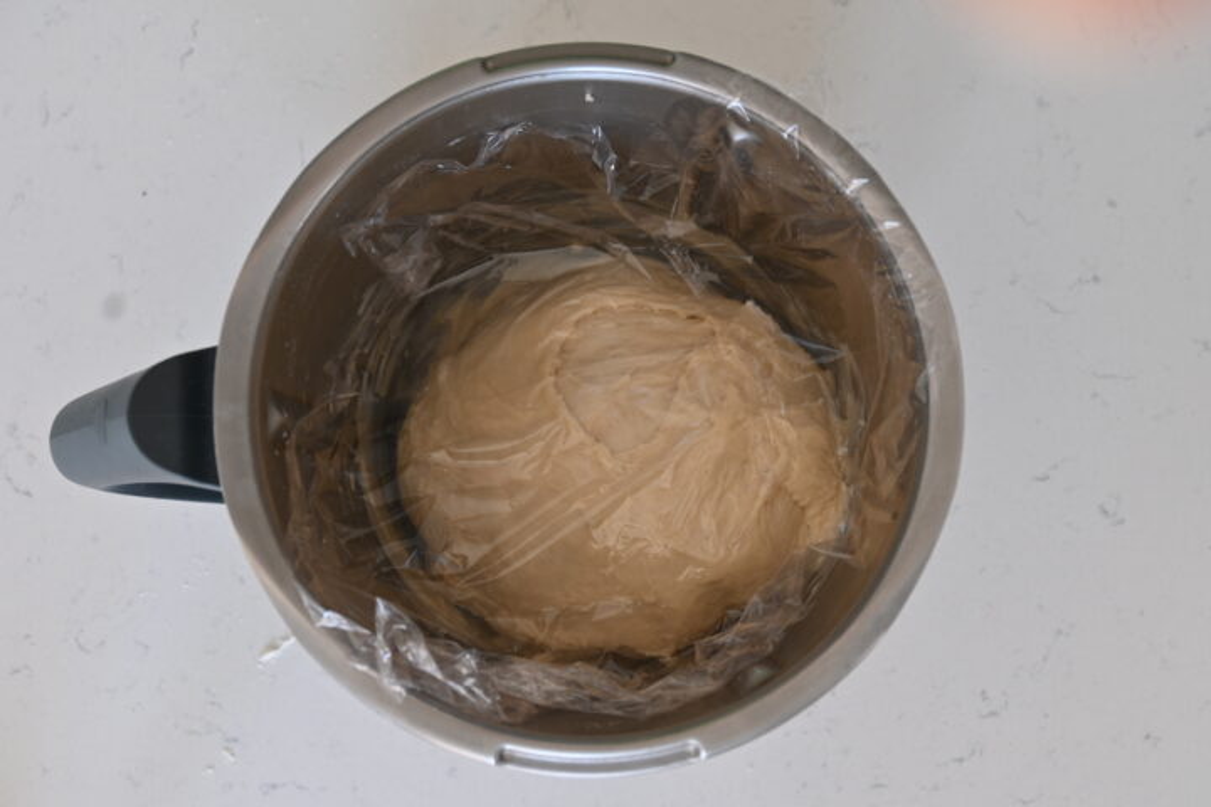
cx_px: 606
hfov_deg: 40.0
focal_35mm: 50
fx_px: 1665
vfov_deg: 27.3
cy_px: 404
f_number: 5.6
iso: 100
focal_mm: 33
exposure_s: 1/6
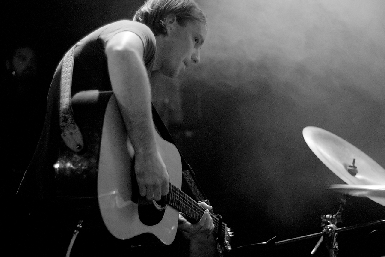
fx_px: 802
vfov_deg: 18.2
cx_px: 192
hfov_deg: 27.0
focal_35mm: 75
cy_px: 128
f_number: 1.4
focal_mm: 50
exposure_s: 1/80
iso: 1000
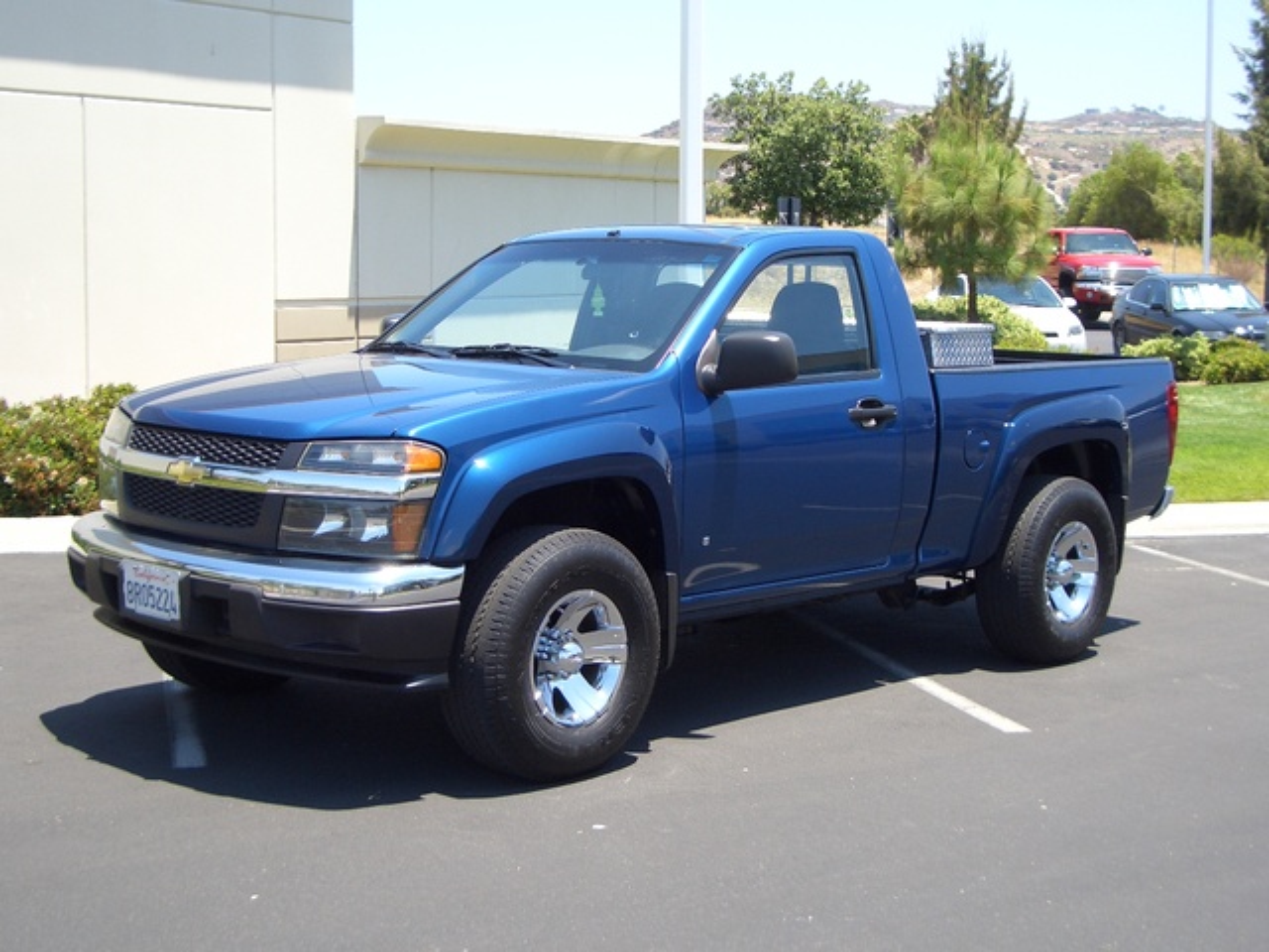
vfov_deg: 29.7
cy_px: 476
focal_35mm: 49
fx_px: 1796
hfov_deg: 38.9
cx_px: 634
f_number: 3.1
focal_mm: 8.2
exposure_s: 1/320
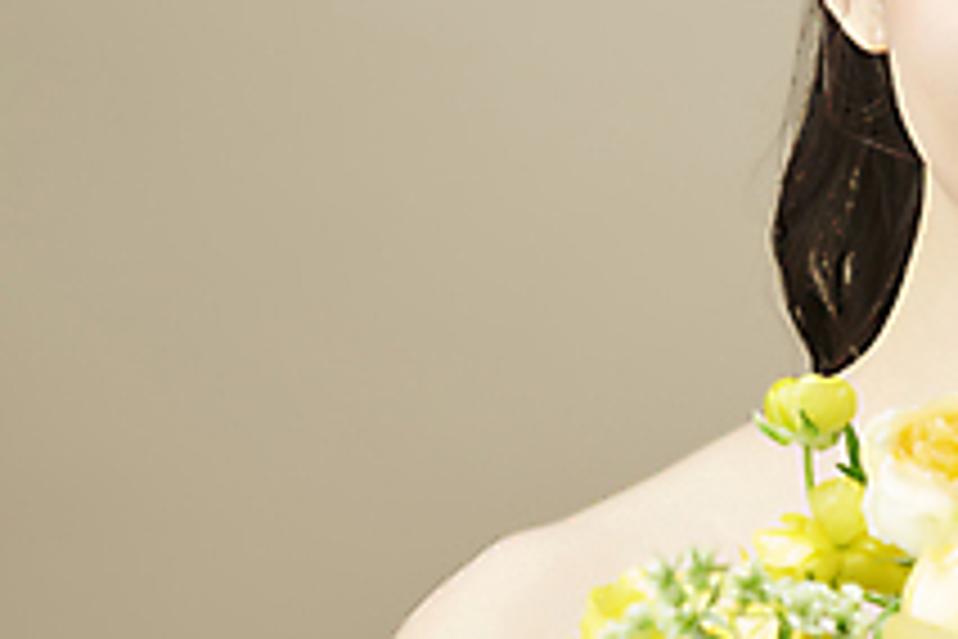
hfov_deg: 4.7
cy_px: 140
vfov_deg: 3.2
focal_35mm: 436
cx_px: 1025
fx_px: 11602
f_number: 5.6
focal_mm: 155
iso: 64
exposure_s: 1/125
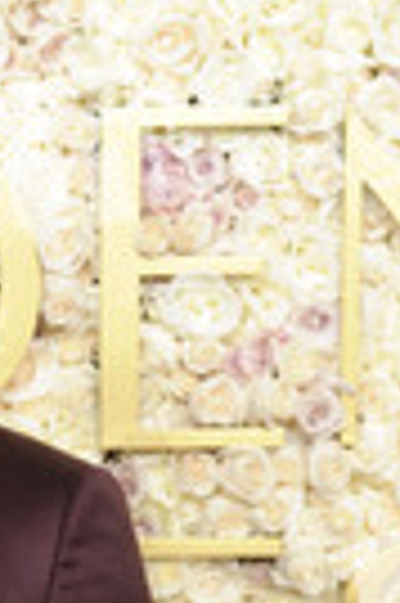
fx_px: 4495
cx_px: -182
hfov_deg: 5.1
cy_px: 806
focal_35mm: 269
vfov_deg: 7.6
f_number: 11
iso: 1000
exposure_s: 1/250
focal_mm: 90
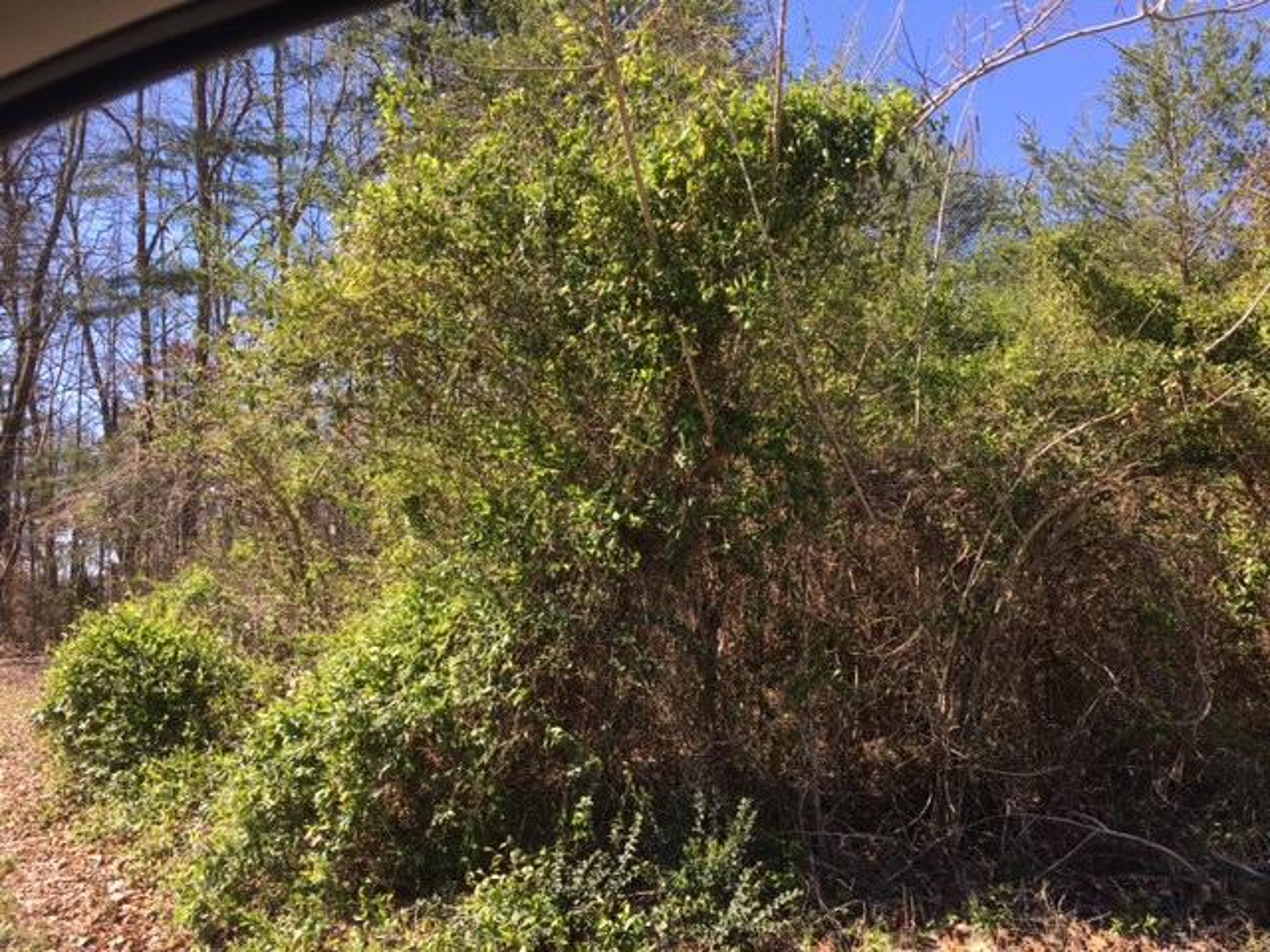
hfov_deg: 61.7
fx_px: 1064
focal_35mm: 29
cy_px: 476
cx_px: 635
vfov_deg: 48.2
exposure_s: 1/425
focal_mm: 4.15
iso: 25
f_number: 2.2
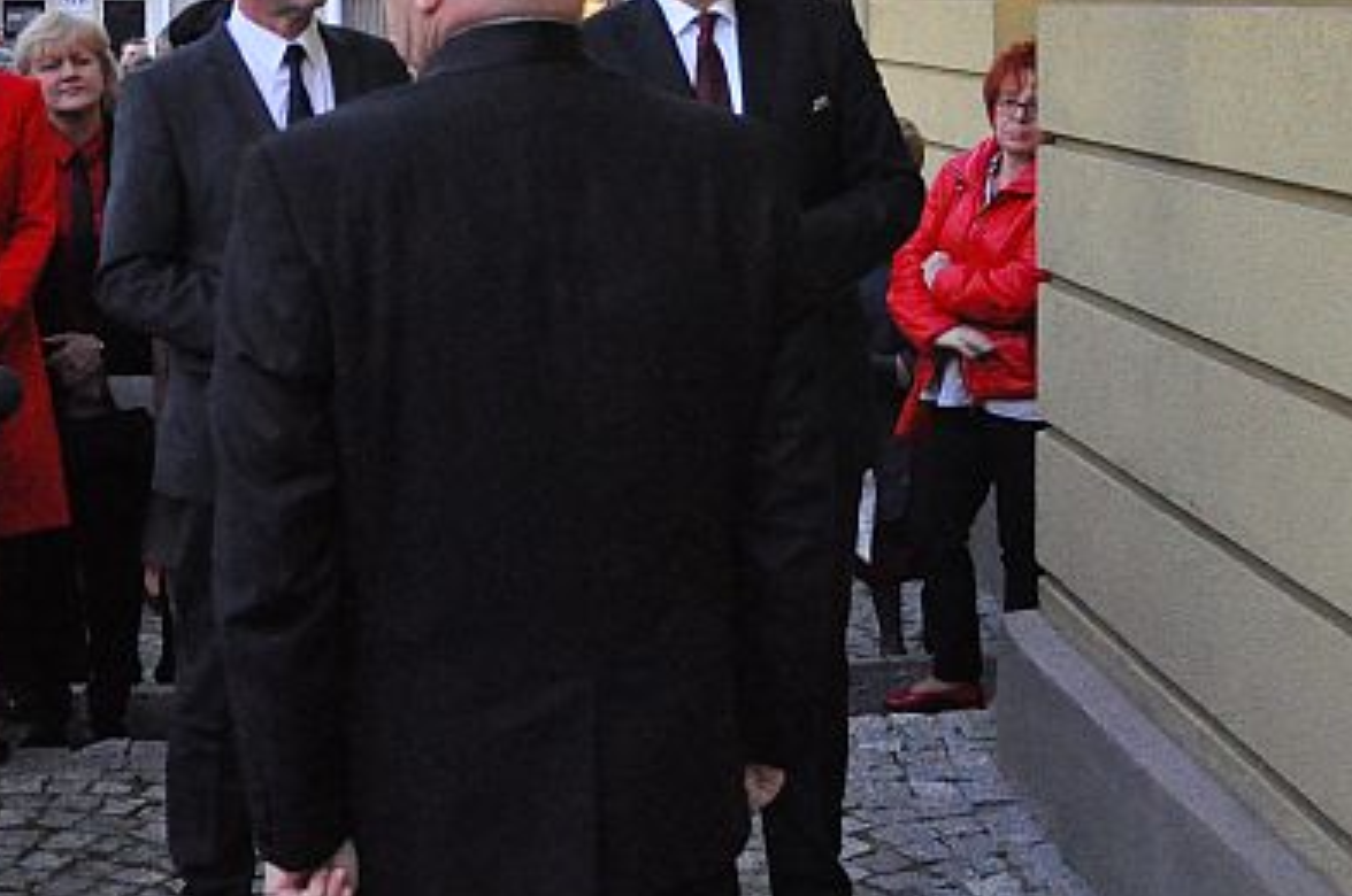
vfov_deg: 21.2
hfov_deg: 32.4
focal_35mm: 62
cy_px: 31
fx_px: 2325
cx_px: 728
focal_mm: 18
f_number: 3.5
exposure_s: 1/90
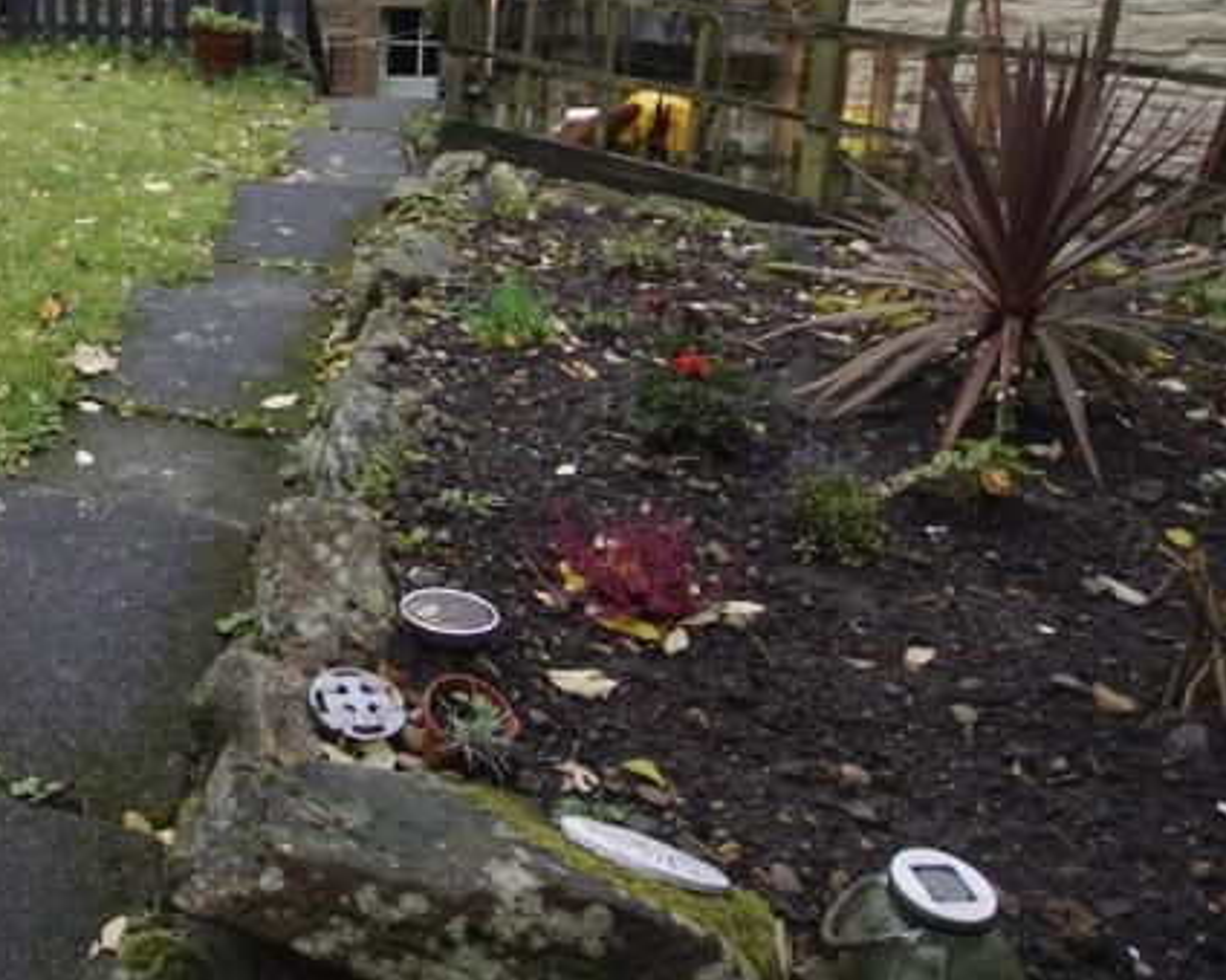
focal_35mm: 34
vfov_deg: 40.5
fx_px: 1233
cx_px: 29
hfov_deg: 45.5
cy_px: 120
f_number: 4
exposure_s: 1/160
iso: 800
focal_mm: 10
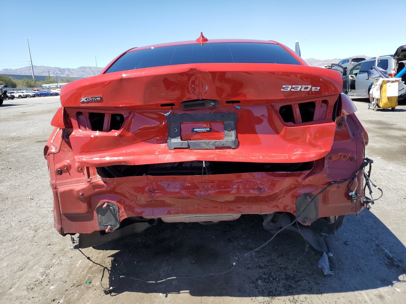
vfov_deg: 53.1
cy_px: 152
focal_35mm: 26
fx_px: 305
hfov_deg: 67.3
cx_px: 203
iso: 50
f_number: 1.5
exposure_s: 1/1667
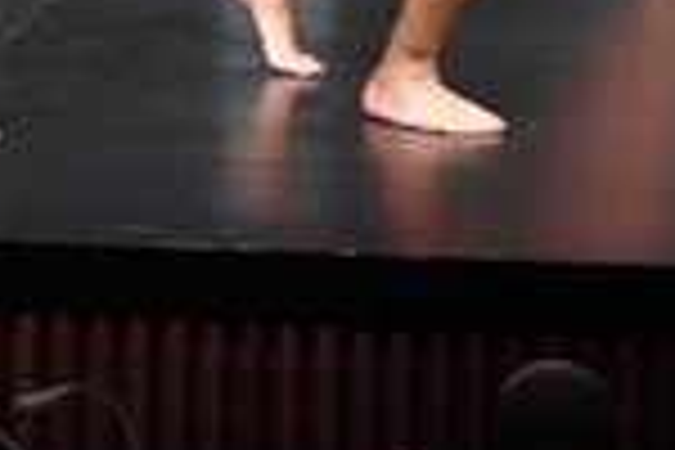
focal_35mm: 865
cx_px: -205
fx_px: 16217
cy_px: -558
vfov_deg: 1.6
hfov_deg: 2.4
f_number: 5.6
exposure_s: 1/400
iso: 5000
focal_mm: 112
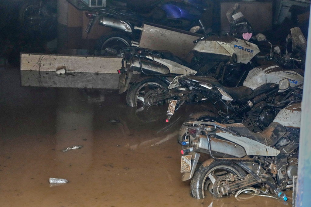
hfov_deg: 15.4
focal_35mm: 133
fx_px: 1149
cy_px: 104
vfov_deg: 10.3
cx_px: 156
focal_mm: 133
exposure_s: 1/1000
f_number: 2.8
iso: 5000
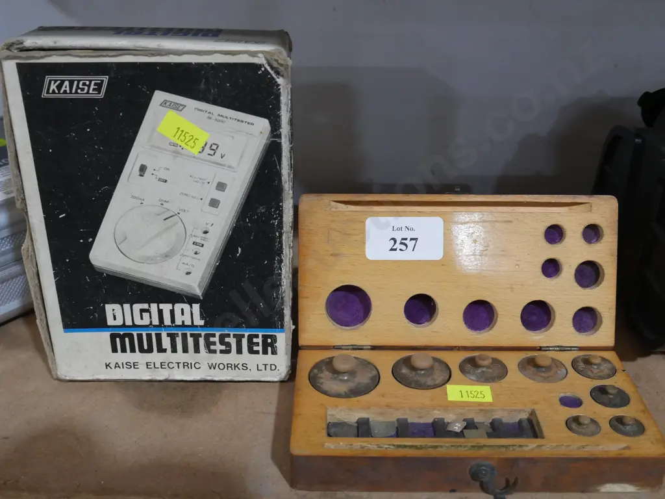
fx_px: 768
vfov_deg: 36.0
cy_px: 250
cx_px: 332
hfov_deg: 46.8
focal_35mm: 40
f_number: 5.6
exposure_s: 1/60
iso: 1600
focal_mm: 20
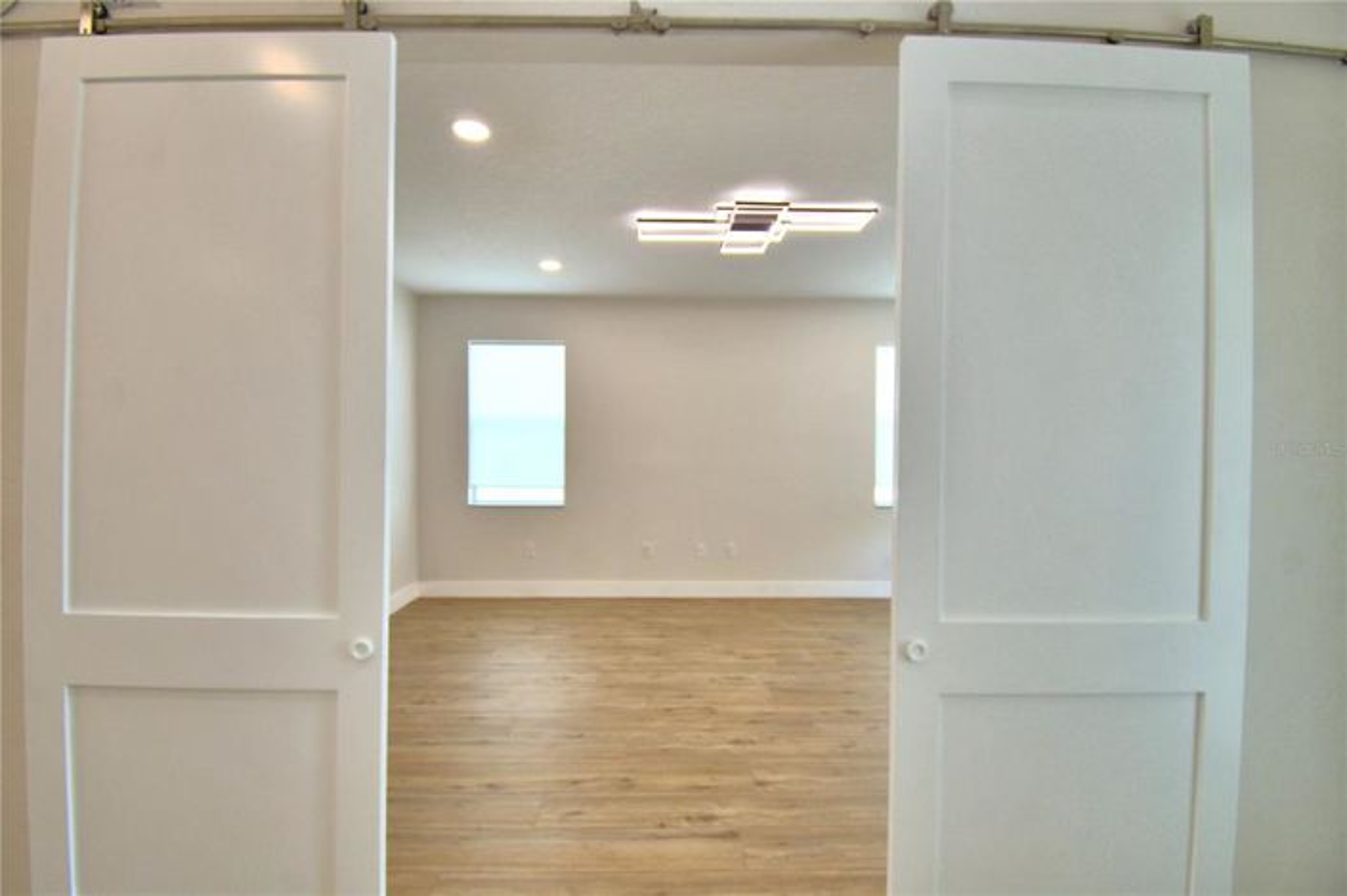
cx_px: 674
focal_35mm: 15
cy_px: 448
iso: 200
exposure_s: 1/160
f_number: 4.5
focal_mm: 10
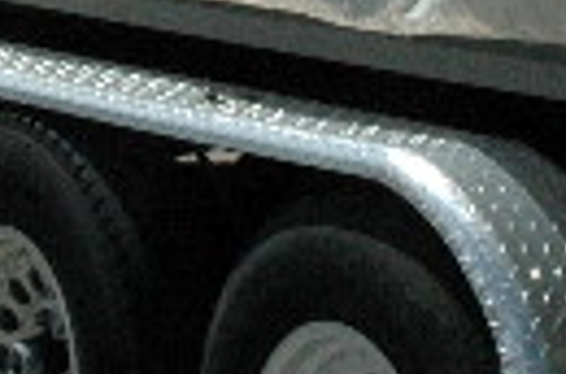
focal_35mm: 201
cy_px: -289
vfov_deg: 6.6
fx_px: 3157
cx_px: -239
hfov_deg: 10.0
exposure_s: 1/1250
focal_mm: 29
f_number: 18
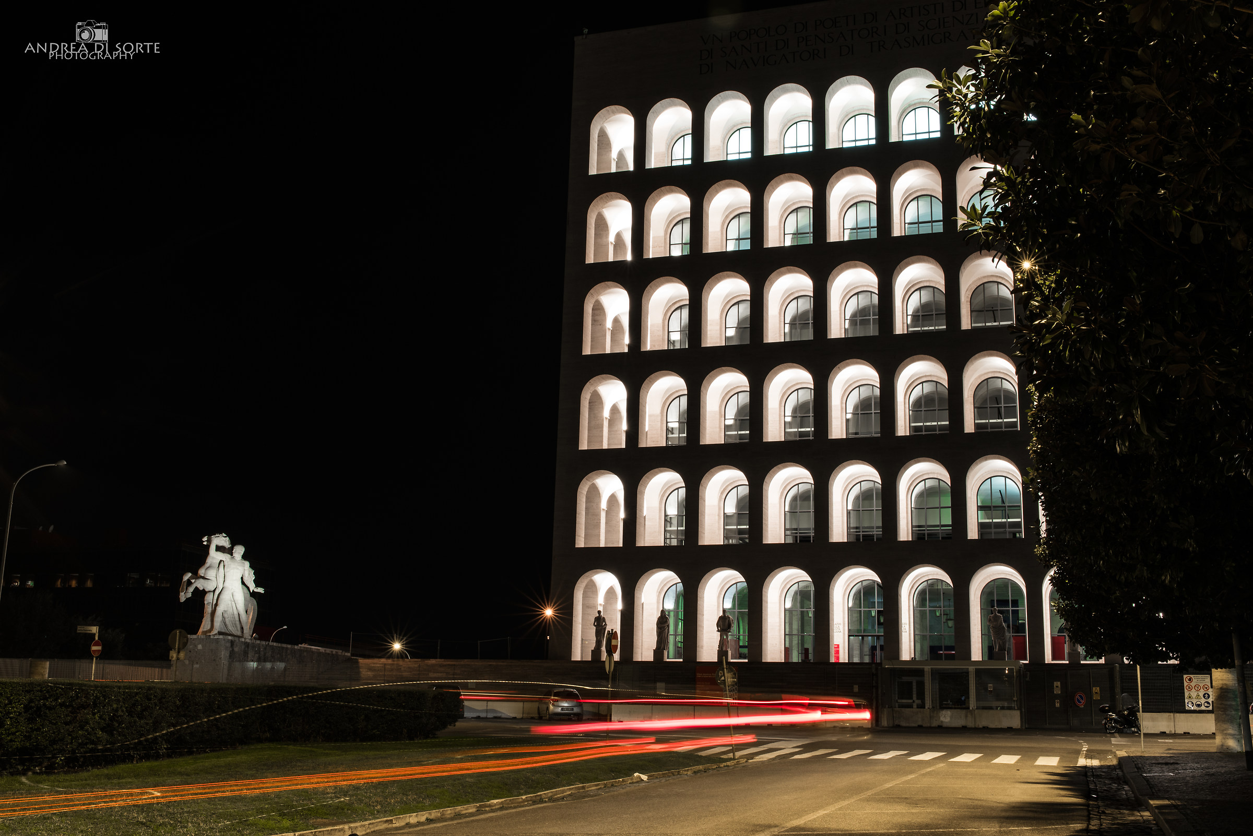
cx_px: 626
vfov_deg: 33.4
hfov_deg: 48.4
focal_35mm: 40
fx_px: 1393
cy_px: 418
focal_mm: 40
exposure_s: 13
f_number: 22
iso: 100
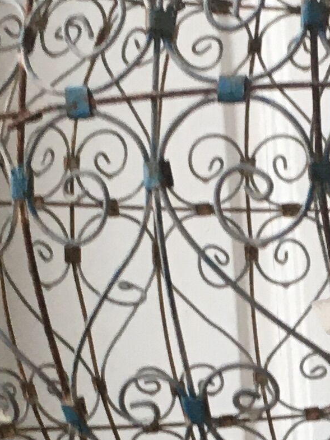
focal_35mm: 149
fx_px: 1893
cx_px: 447
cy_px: 538
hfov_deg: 9.7
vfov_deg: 12.9
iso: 50
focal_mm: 4.15
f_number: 2.2
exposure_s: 1/33
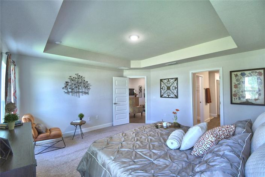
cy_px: 88
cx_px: 132
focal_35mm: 15
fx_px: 110
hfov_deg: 100.4
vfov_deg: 77.2
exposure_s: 1/60
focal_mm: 10
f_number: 4.5
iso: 400
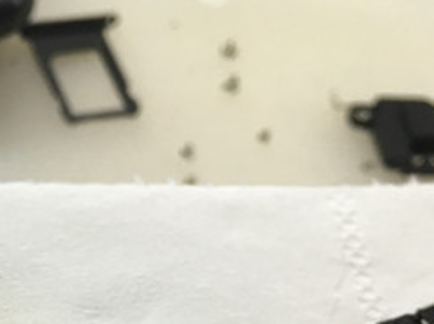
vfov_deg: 16.0
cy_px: 437
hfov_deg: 21.3
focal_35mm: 87
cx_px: -54
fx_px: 1090
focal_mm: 4.15
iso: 40
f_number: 2.2
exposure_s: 1/33
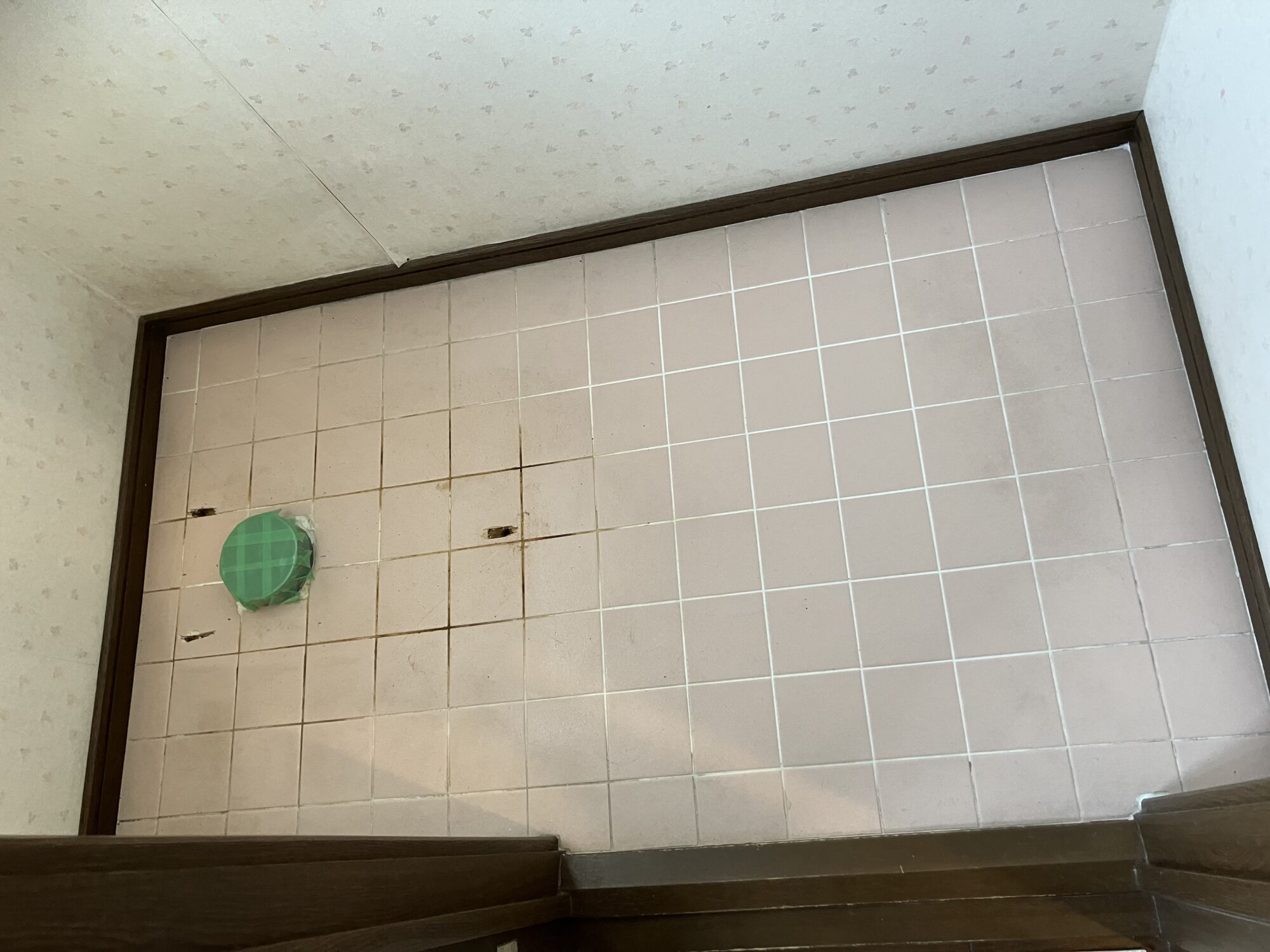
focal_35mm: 28
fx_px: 1027
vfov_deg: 49.7
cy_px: 476
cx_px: 635
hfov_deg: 63.4
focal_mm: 3.99
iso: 125
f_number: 1.8
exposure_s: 1/60
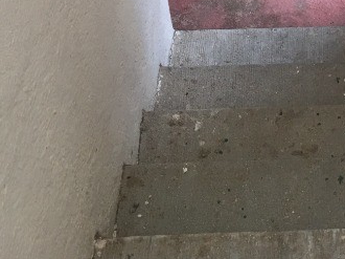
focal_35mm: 90
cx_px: 334
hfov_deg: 21.1
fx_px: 896
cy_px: -125
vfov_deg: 15.2
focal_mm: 4.15
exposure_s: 1/30
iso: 25
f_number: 2.2
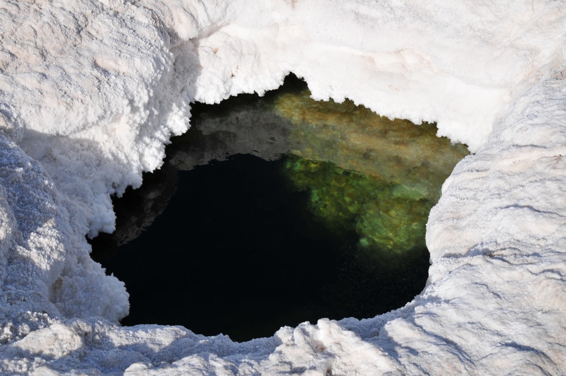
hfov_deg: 28.1
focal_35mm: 72
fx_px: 1131
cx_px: 283
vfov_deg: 18.9
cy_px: 188
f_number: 11
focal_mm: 48
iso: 200
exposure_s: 1/500
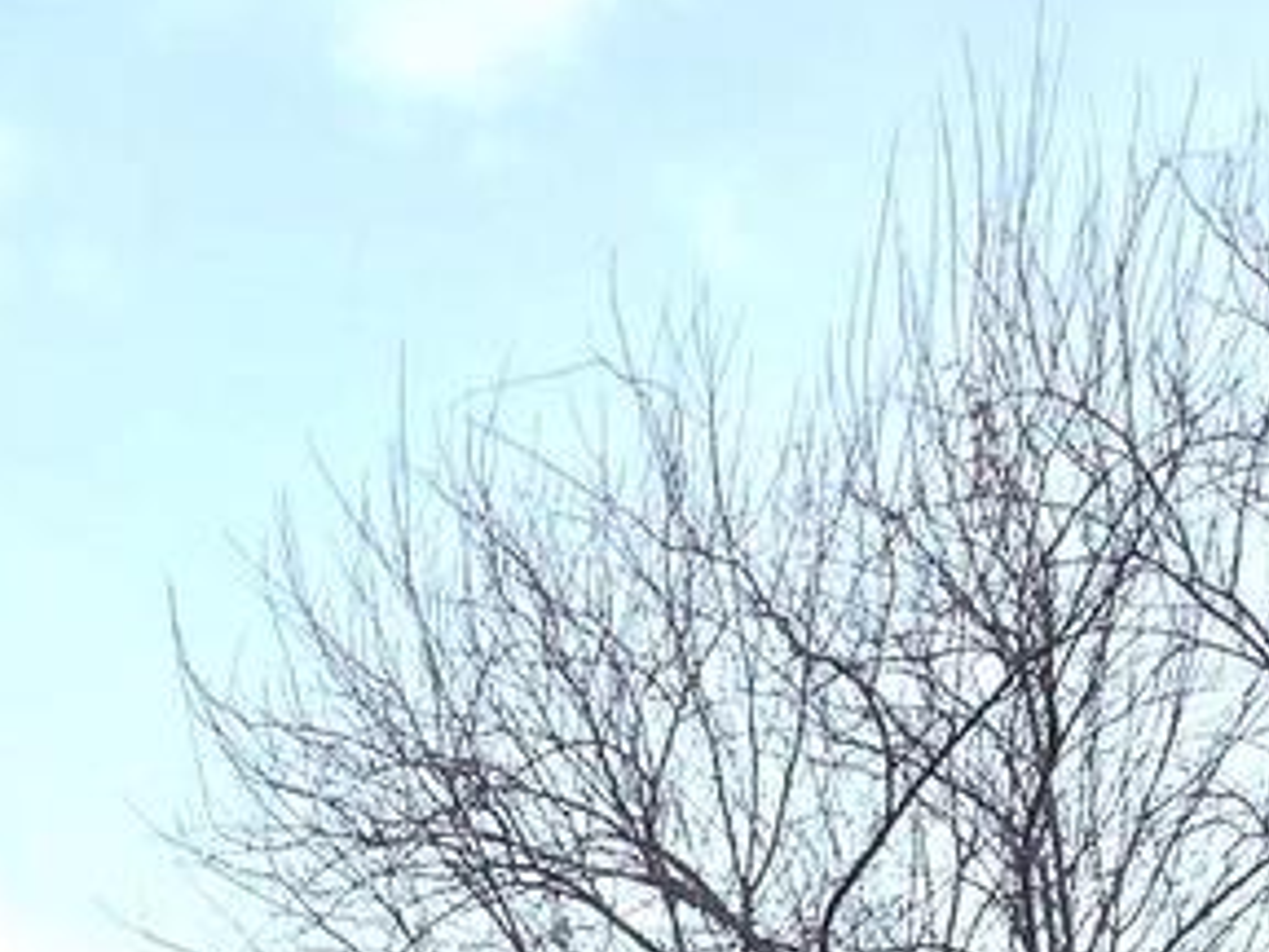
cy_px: 2085
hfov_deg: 29.8
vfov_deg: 15.8
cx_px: 617
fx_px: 2383
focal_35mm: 65
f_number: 2.2
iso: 80
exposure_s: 1/60
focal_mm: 2.2
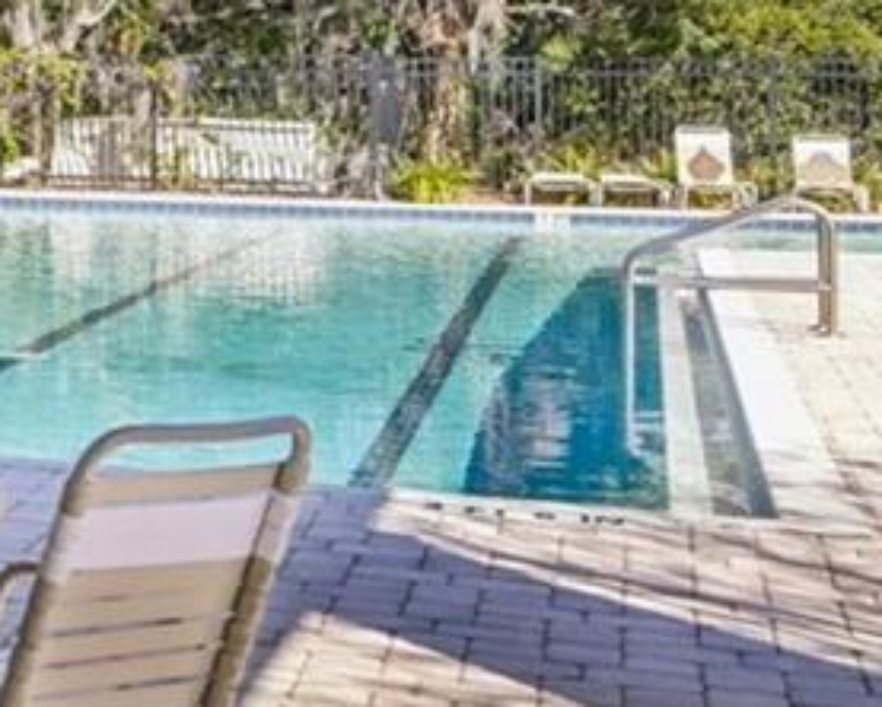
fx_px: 2403
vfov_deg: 16.5
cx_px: -1181
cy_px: 67
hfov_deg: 14.5
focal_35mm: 92
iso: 400
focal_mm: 17
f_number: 8
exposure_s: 1/400
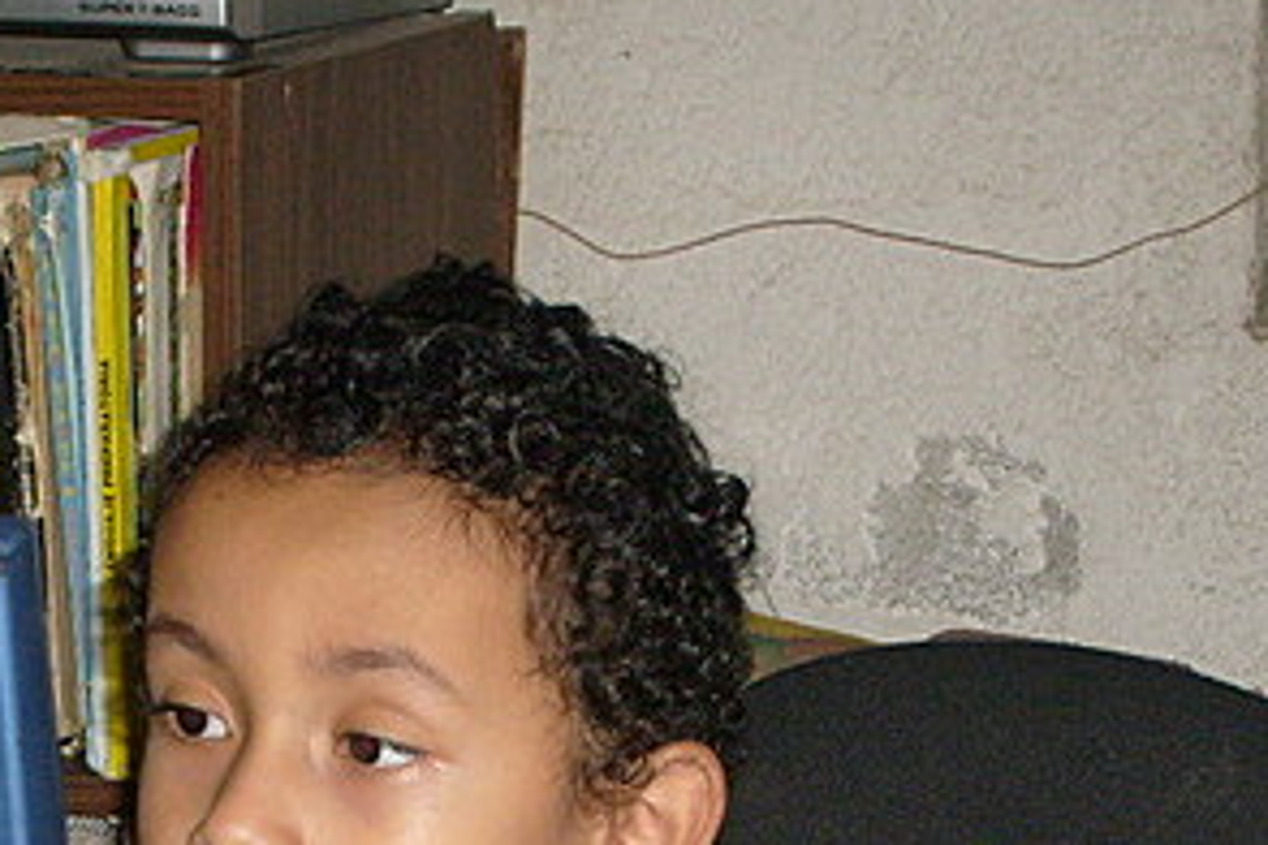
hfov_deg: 14.8
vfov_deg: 9.9
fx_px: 4860
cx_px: 405
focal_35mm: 138
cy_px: 819
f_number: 3.6
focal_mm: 10.3
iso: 100
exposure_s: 1/60
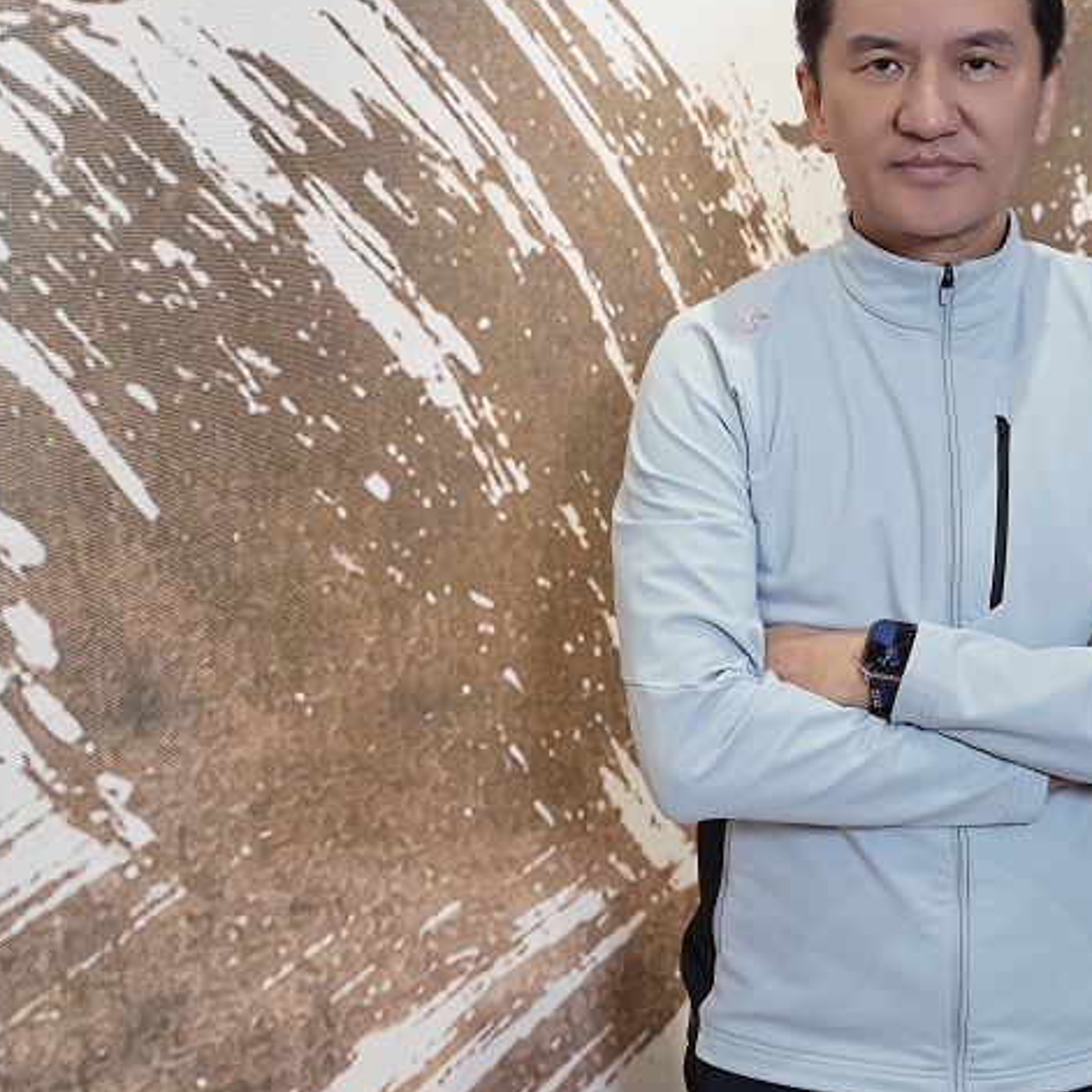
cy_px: 445
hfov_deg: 26.3
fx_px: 2320
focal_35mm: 65
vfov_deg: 26.4
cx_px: 726
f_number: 2.8
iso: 800
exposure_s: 1/250
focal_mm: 36
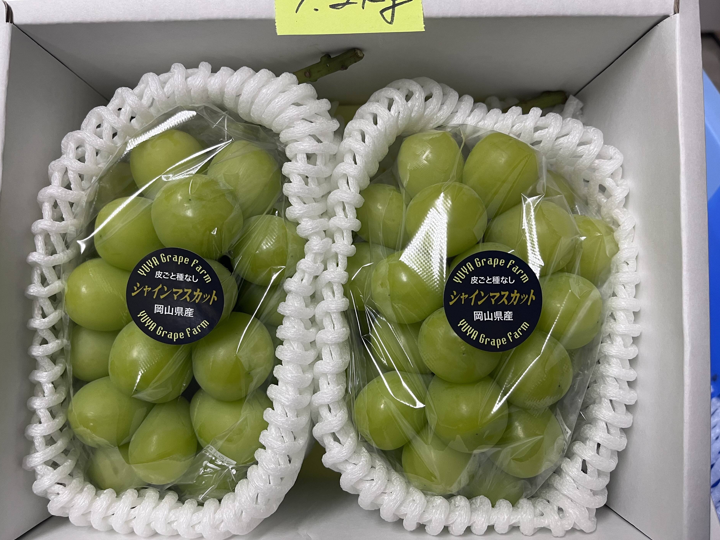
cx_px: 350
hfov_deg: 63.4
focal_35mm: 28
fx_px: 582
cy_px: 268
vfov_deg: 49.7
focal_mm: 5.1
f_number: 1.6
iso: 100
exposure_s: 1/60
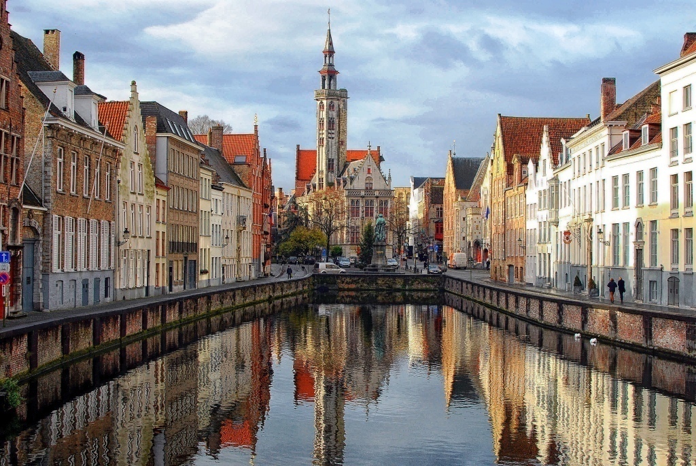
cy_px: 233
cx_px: 348
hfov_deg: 37.8
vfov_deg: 25.8
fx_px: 1016
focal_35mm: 52
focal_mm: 35
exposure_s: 1/200
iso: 400
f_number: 7.1
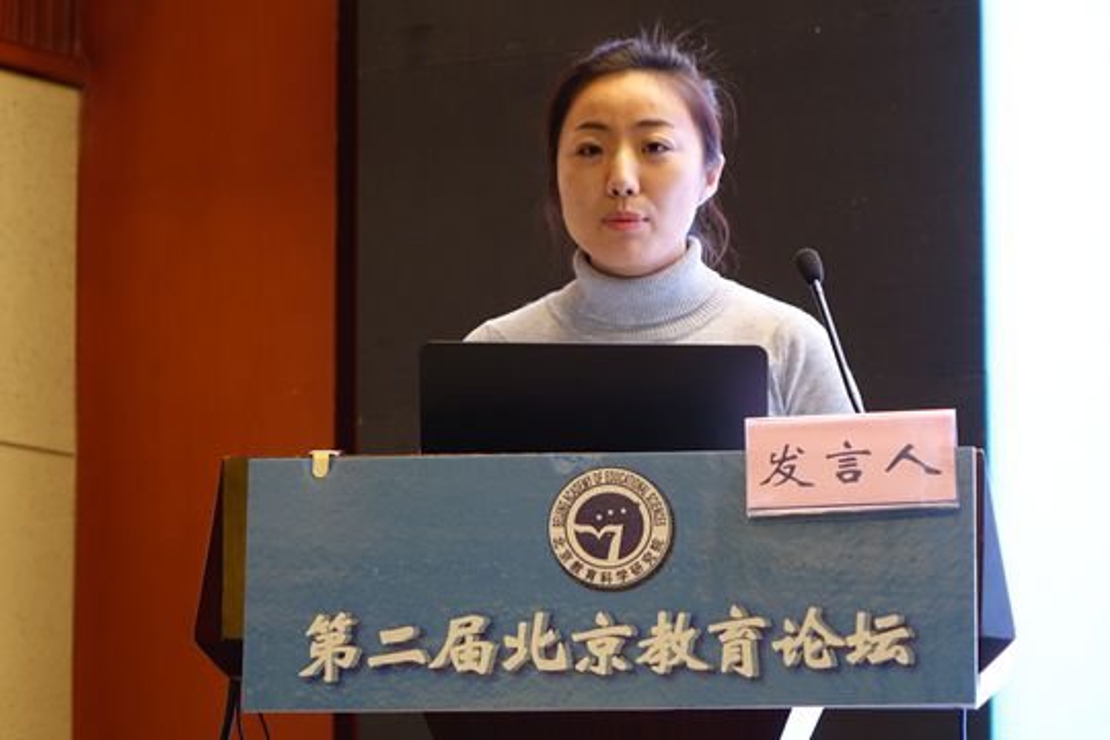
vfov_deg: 8.9
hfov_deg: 13.3
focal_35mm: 154
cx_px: 555
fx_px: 4748
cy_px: 370
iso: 800
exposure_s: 1/60
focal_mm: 56.49
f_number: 2.8
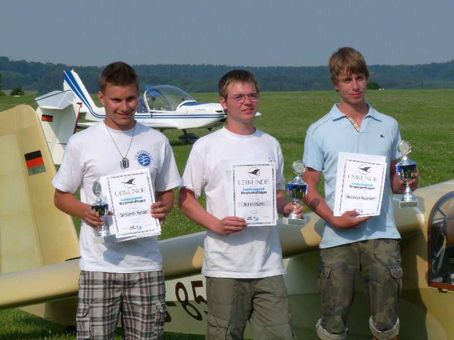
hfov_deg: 10.1
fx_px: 2571
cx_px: 227
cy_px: 170
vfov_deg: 7.6
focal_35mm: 196
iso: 100
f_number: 7.1
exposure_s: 1/400
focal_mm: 34.9
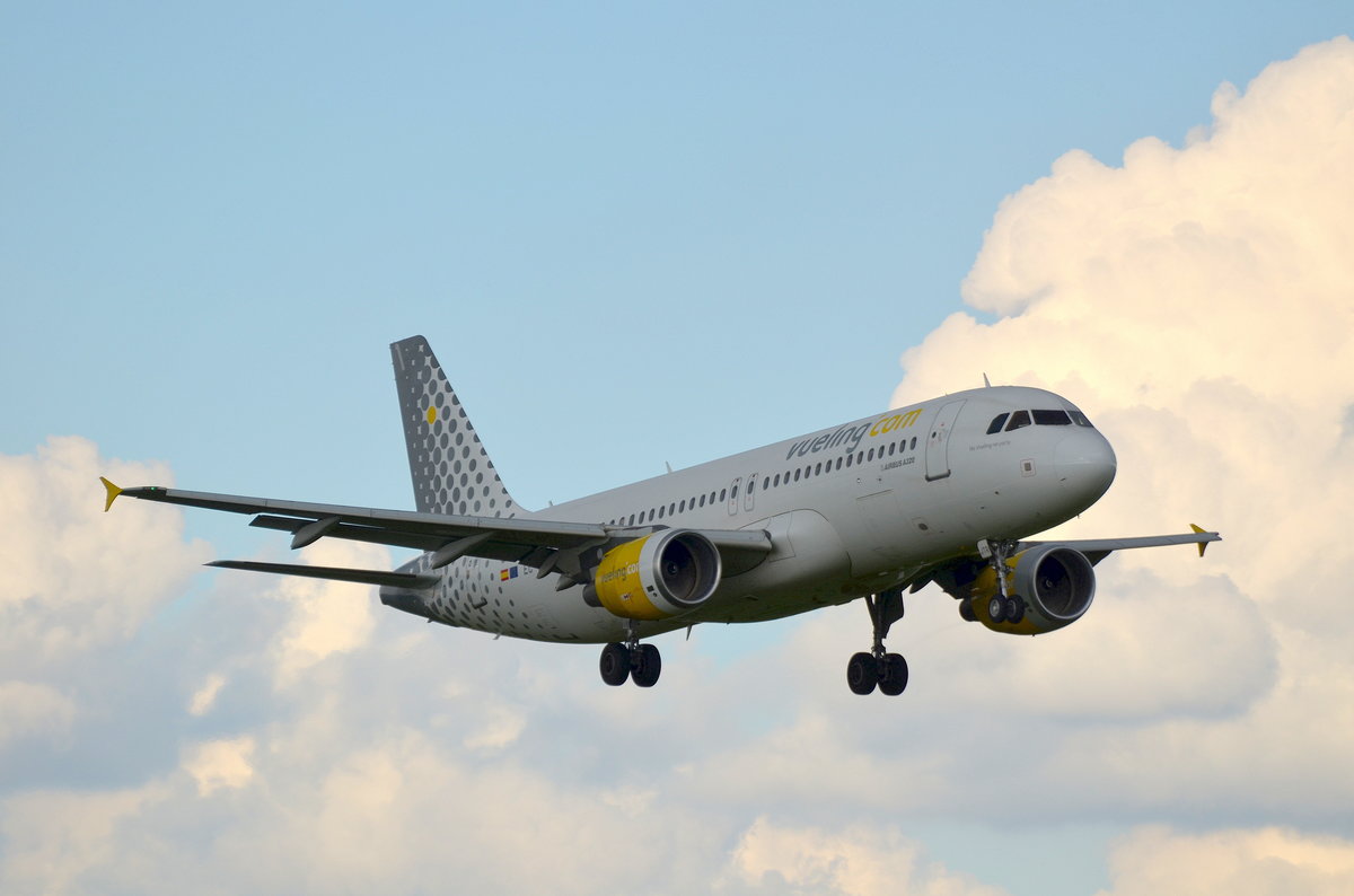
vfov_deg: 3.6
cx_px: 677
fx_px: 14071
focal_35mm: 375
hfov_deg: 5.5
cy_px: 448
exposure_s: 1/1000
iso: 100
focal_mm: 250
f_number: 5.6
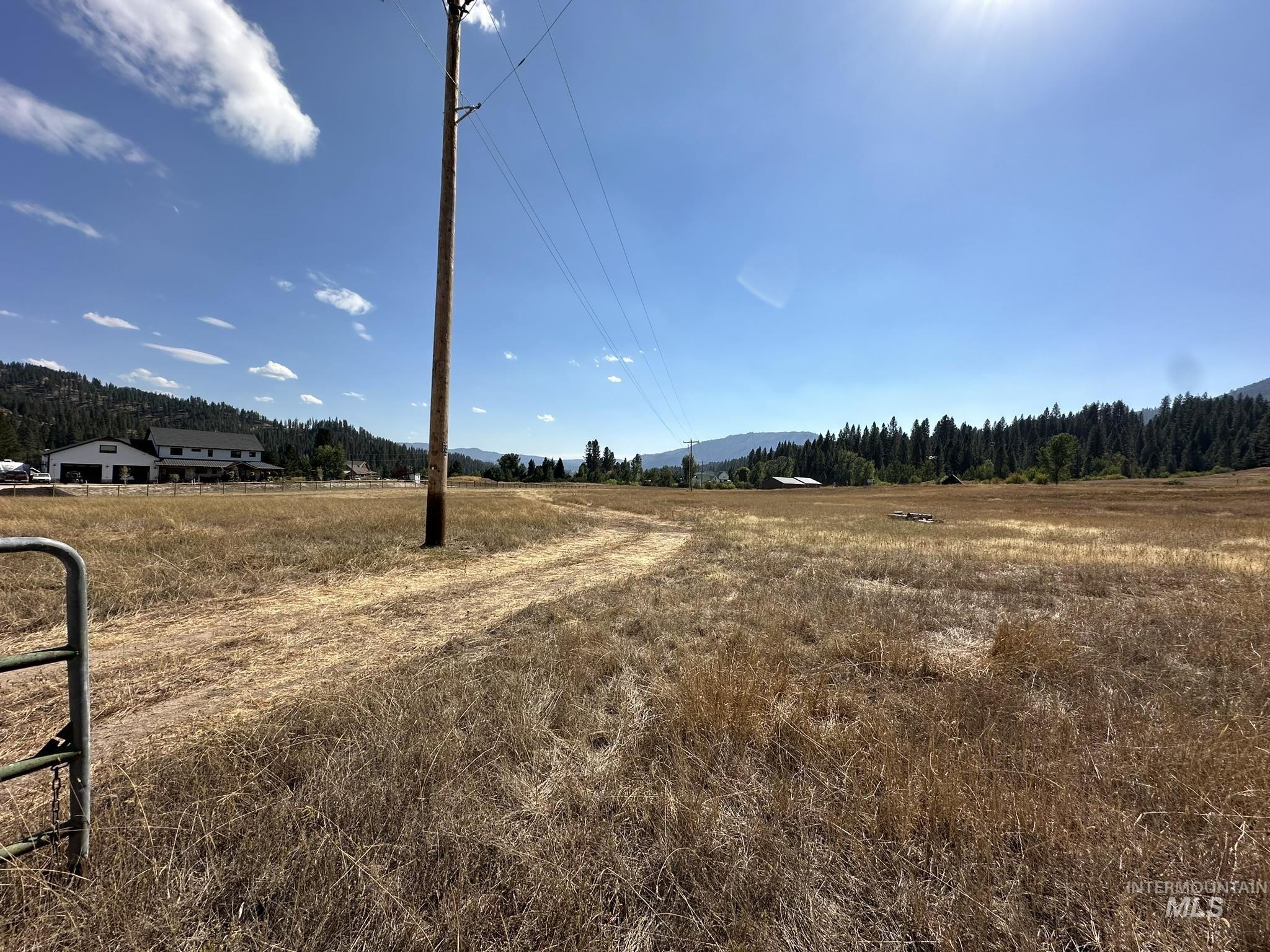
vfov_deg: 85.7
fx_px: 514
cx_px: 635
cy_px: 476
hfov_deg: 102.1
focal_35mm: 14
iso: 50
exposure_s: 1/3401
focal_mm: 2.22
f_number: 2.2
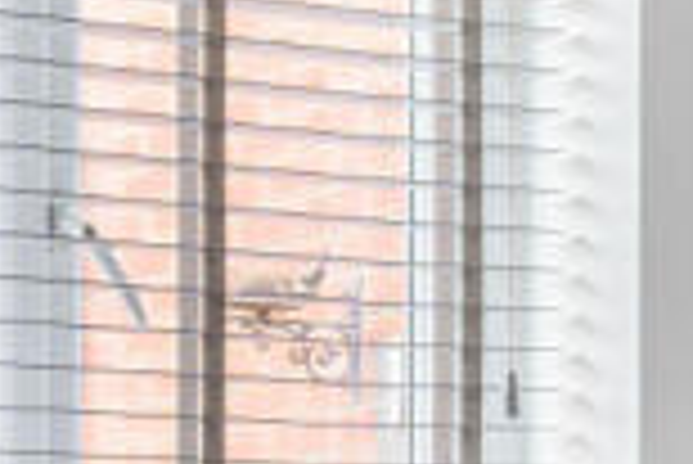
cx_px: 88
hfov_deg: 13.3
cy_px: 741
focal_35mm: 153
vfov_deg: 8.7
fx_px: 2948
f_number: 8
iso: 100
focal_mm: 24
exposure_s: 1.6
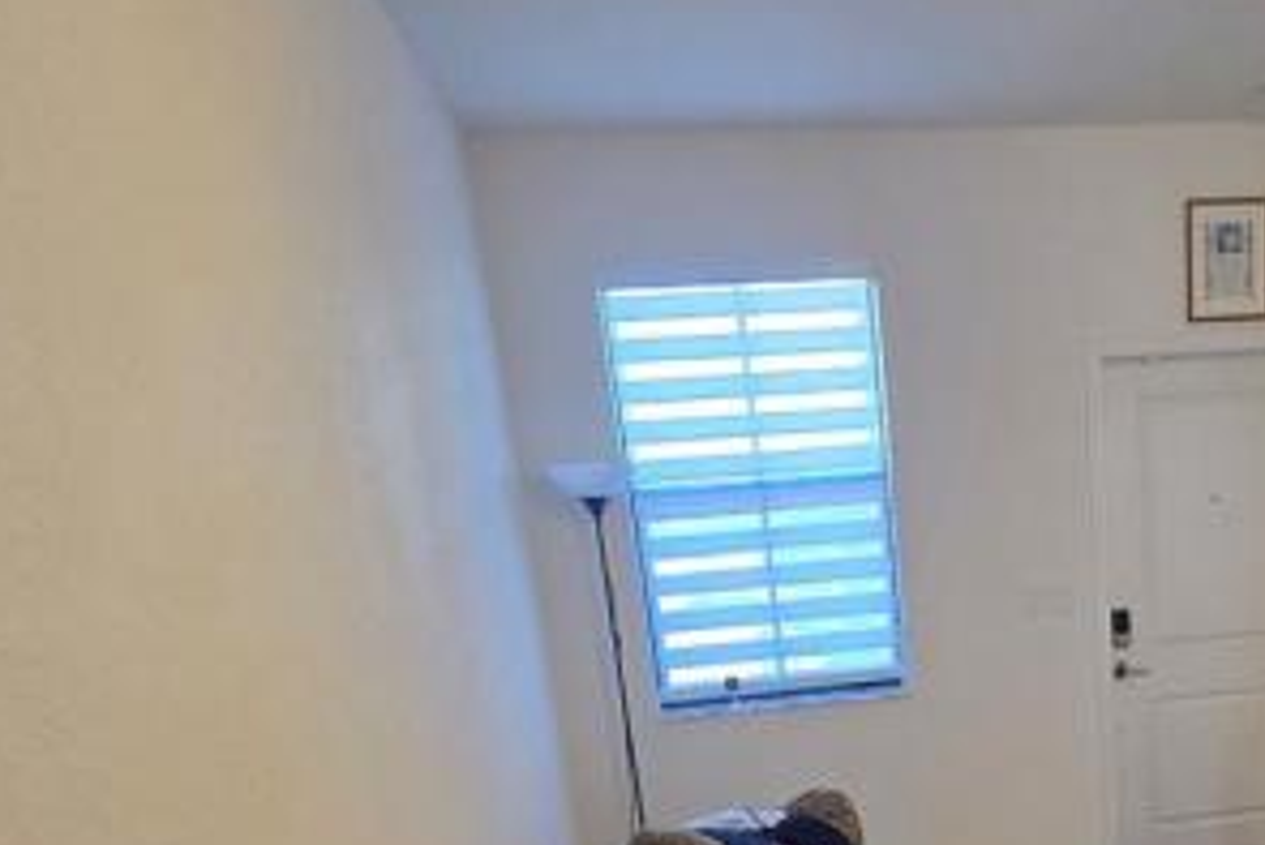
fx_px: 1160
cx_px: 995
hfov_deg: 53.7
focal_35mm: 33
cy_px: 939
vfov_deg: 34.3
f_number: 2.2
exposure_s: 1/60
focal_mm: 2.2
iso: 320
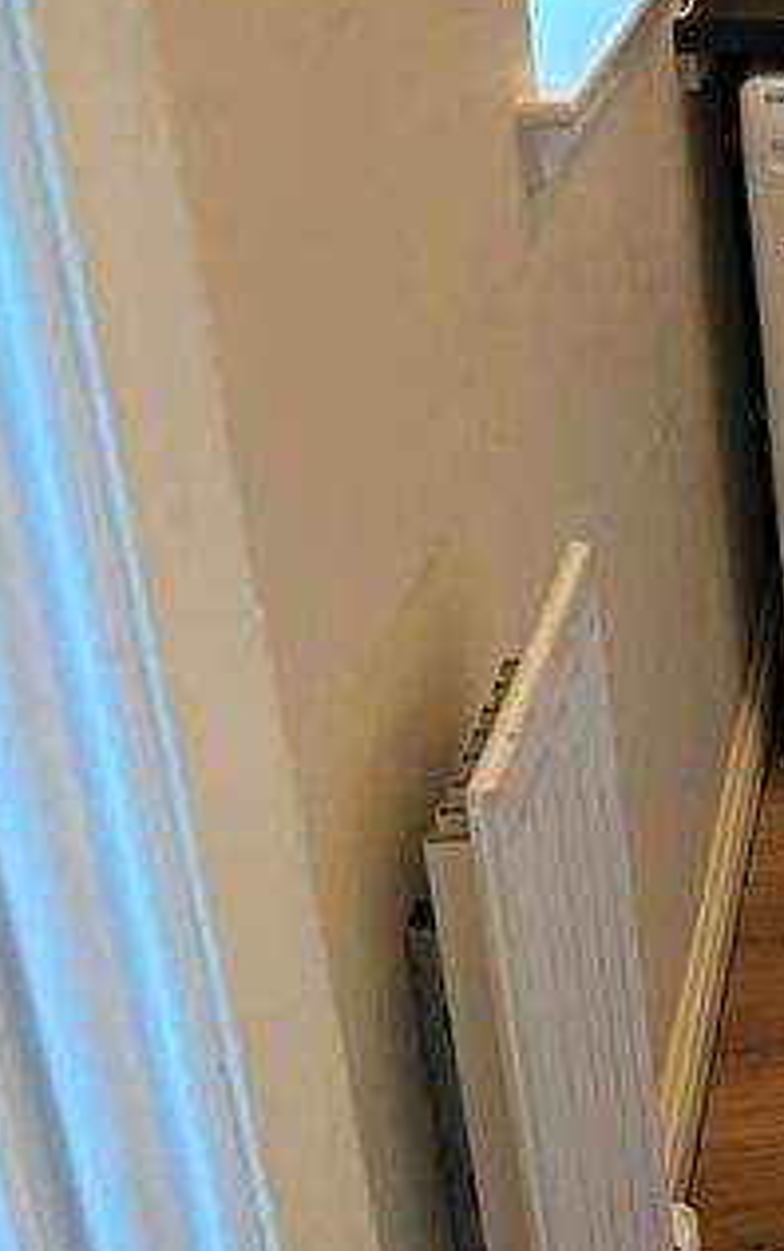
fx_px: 2082
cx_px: 1370
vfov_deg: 32.7
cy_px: 287
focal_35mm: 61
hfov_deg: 17.6
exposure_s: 1/50
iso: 125
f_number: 1.6
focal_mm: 5.96
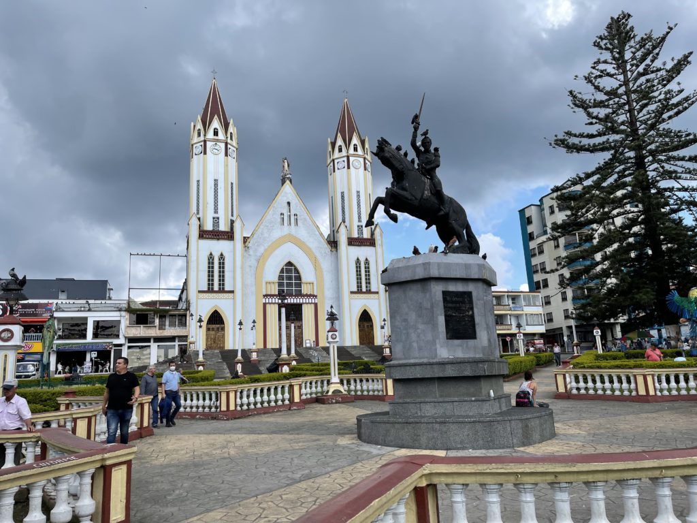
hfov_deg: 67.3
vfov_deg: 53.1
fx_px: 524
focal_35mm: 26
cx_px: 348
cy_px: 262
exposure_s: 1/2083
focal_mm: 5.1
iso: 32
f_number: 1.6
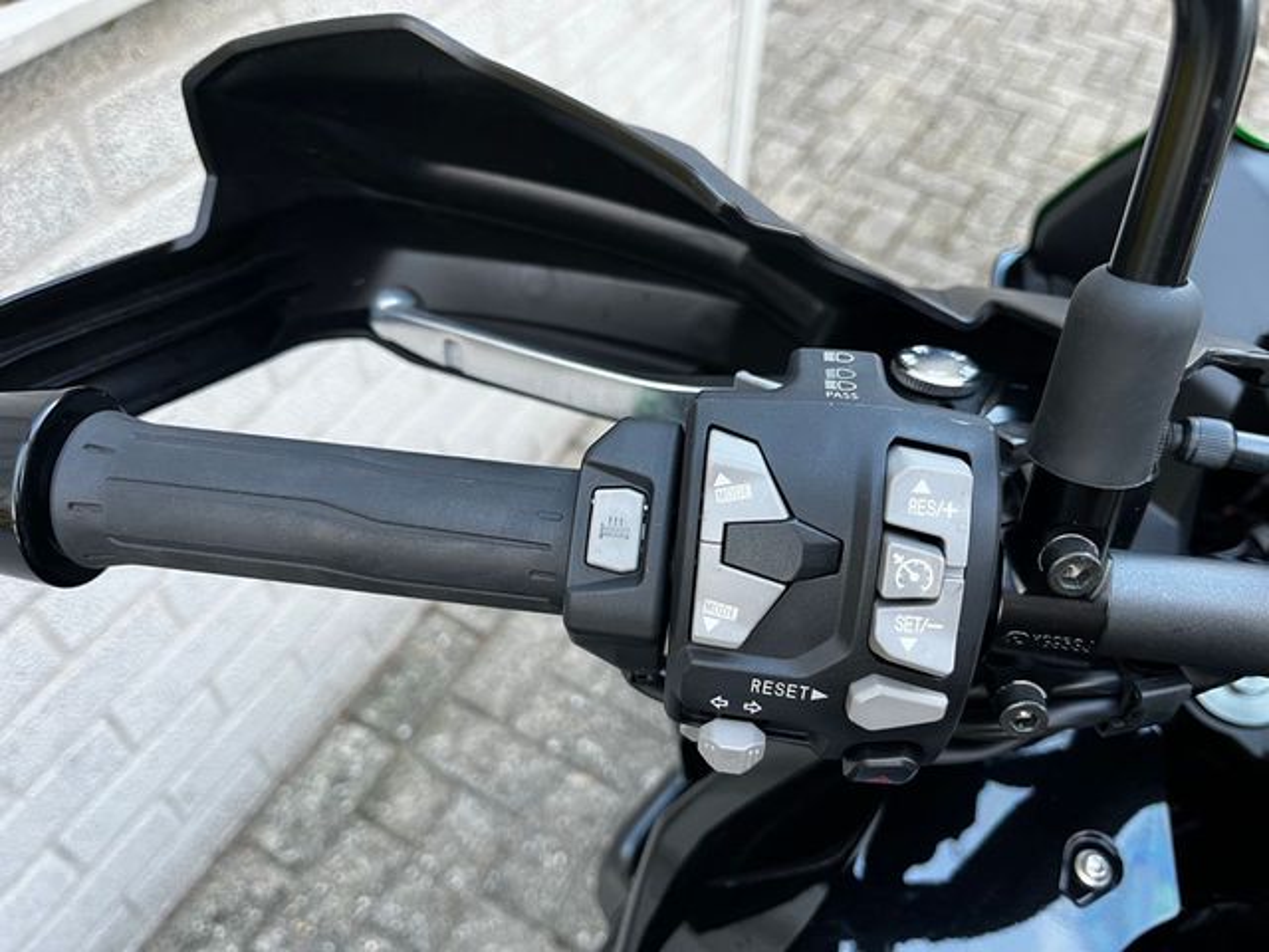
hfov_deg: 67.3
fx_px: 953
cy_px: 476
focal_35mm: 26
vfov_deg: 53.1
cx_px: 634
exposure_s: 1/80
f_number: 1.6
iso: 125
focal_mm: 5.1
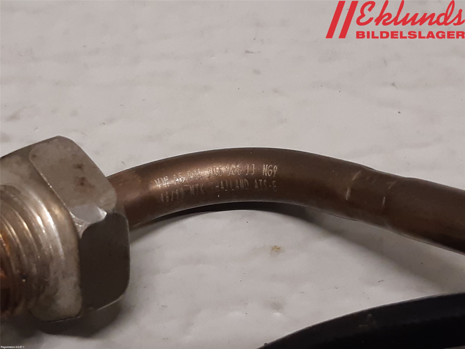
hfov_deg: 67.3
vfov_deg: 53.1
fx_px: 349
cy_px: 174
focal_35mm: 26
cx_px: 232
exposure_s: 1/50
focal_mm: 3.93
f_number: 1.7
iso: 125
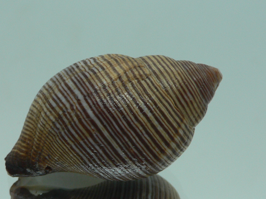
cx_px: 115
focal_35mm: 57
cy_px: 139
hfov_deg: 33.7
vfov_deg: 25.5
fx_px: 438
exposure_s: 1/60
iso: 80
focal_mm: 4.6
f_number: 2.8
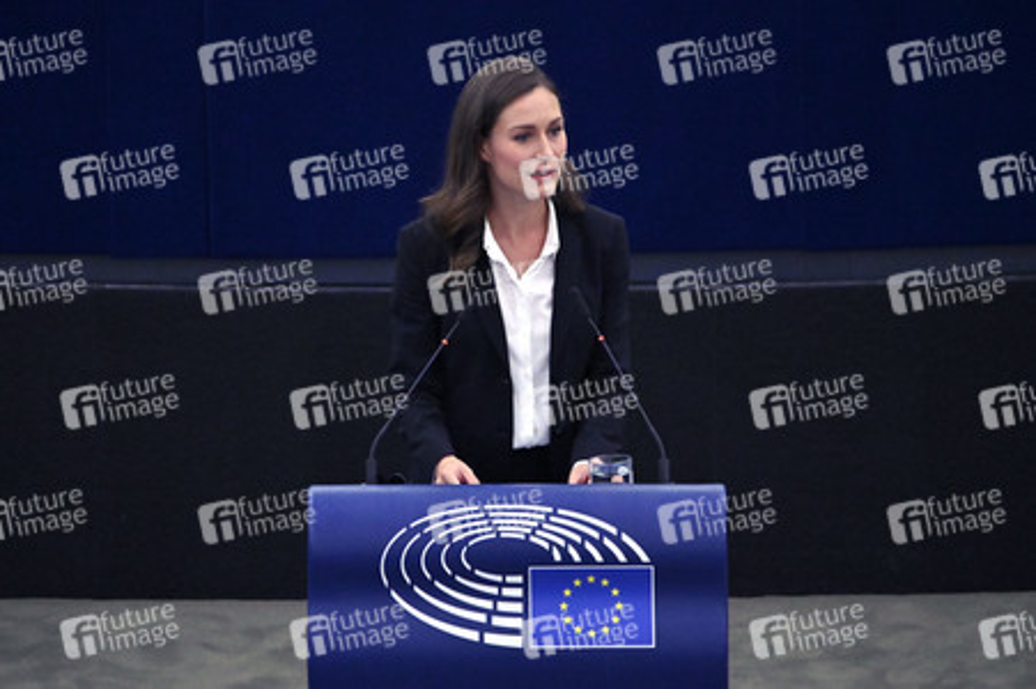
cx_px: 518
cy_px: 344
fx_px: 17254
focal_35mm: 600
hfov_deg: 3.4
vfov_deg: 2.3
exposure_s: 1/1000
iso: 10000
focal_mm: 600
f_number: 6.3
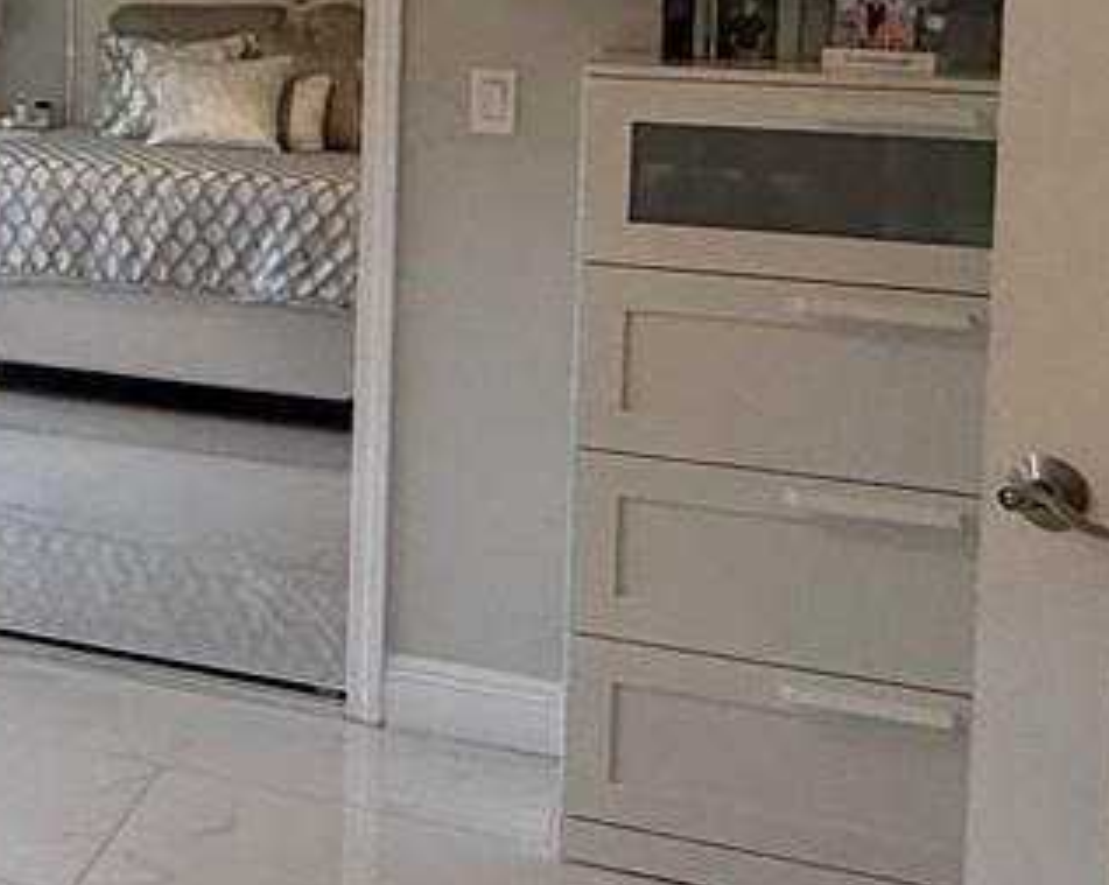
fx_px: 2263
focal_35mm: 69
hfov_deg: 22.1
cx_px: -609
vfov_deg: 21.4
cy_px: -3
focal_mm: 2.22
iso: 200
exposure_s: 1/120
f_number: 2.2
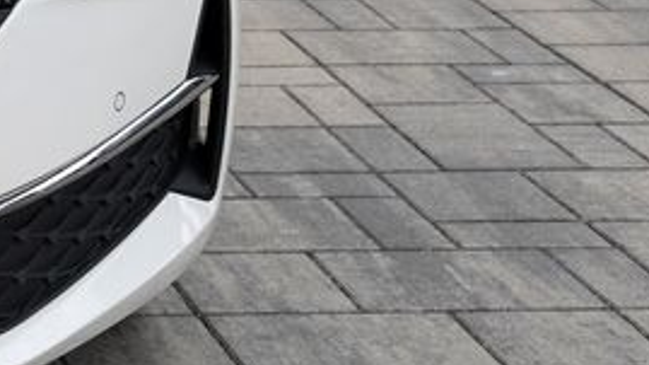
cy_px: -242
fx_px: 2494
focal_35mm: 145
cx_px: -589
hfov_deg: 13.1
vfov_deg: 8.1
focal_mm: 31
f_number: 5.6
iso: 100
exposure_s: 1/125
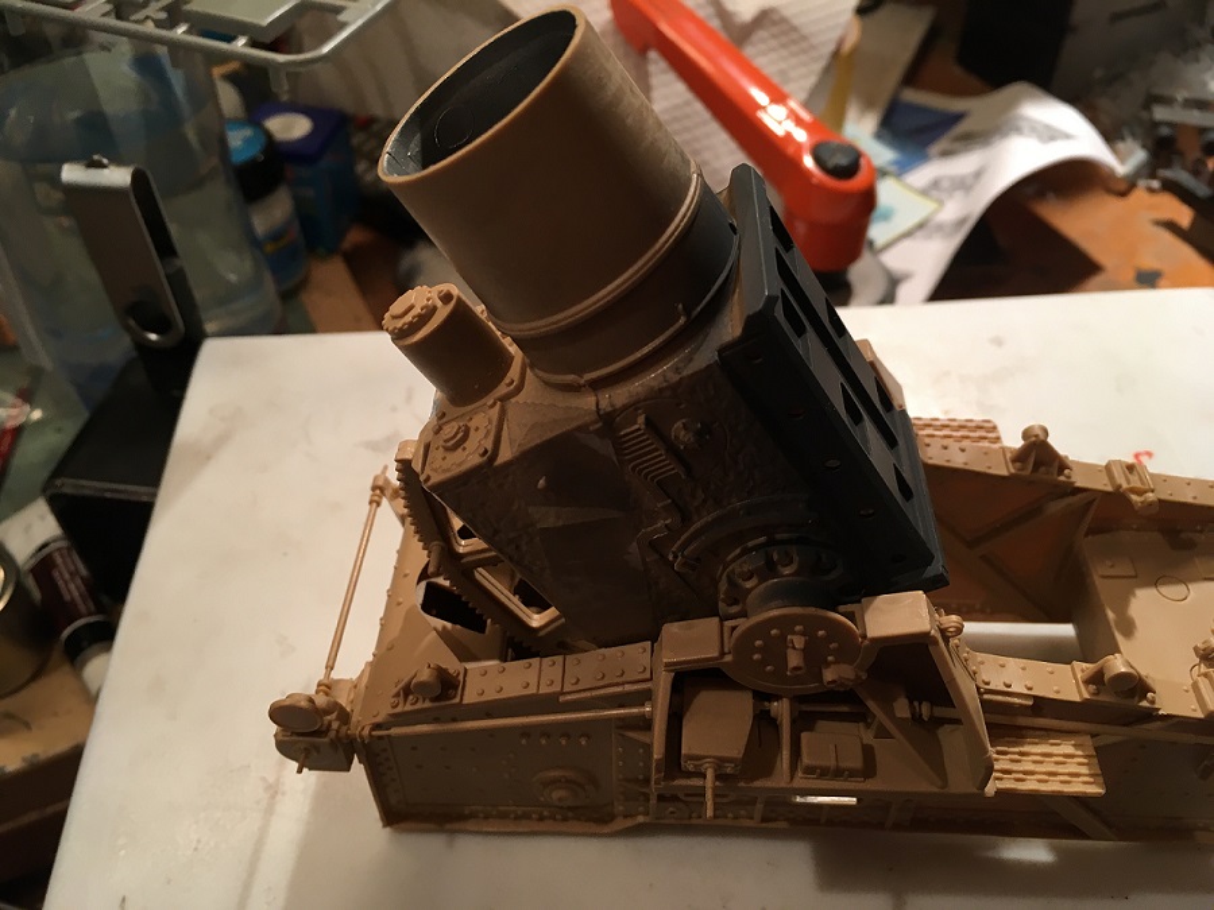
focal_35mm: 29
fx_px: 1017
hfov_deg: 61.7
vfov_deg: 48.2
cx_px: 607
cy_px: 455
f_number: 2.2
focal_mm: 4.15
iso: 80
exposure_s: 1/33
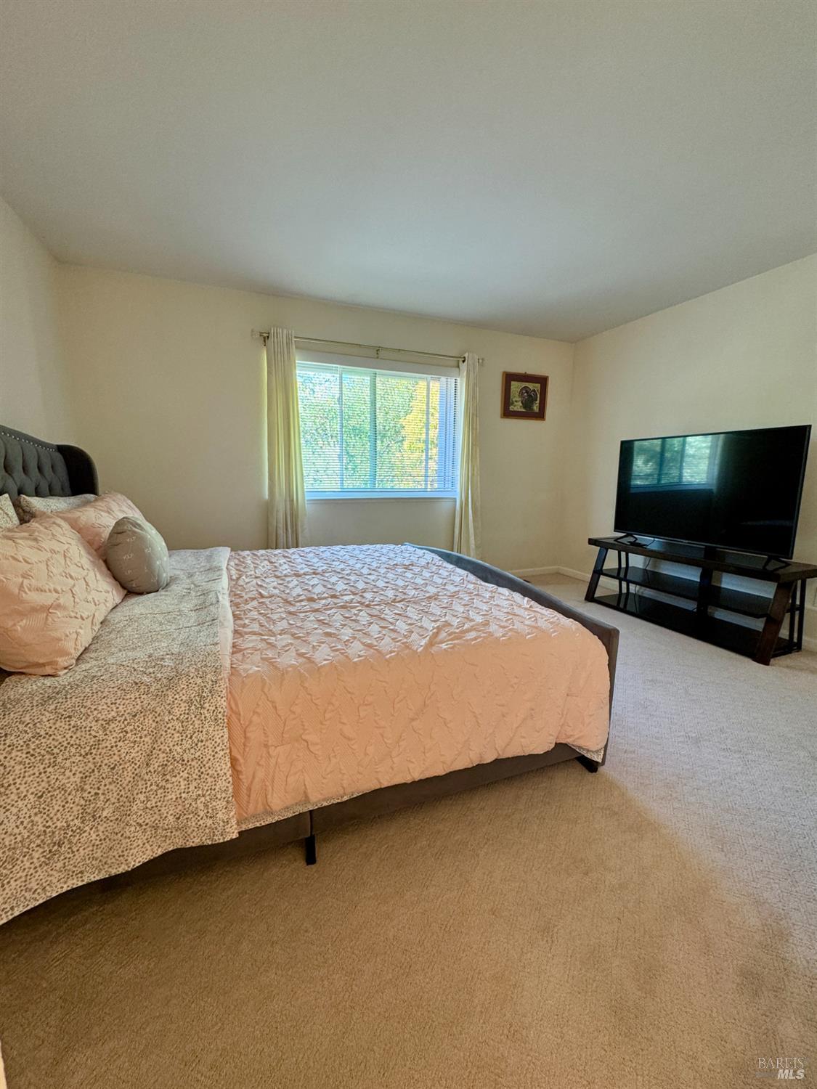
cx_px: 408
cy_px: 544
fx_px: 441
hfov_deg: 85.7
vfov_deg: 102.1
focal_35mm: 14
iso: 200
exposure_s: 1/60
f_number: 2.2
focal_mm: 2.22
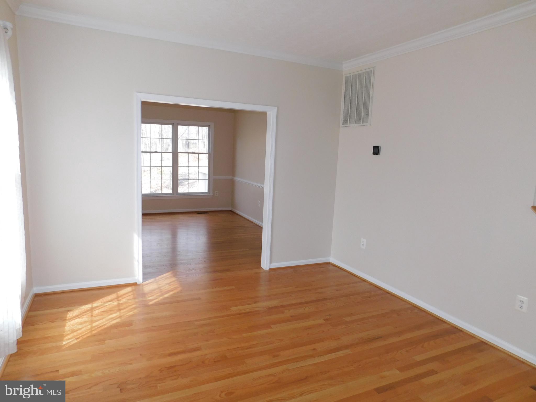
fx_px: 356
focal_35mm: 23
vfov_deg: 58.9
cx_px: 268
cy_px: 201
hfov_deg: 73.9
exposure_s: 1/60
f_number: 3
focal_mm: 4
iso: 125
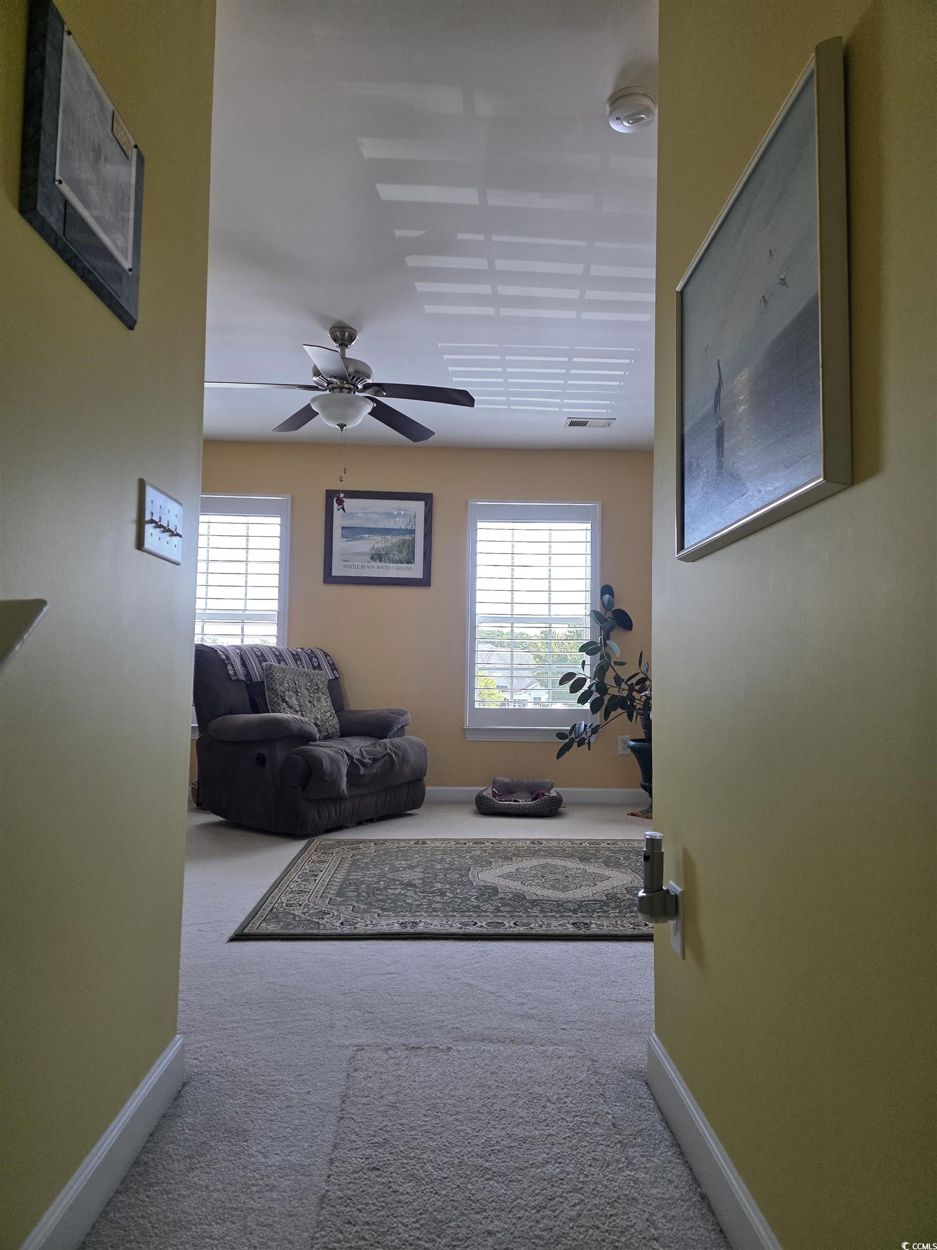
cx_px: 468
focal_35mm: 23
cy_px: 625
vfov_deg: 73.9
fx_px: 830
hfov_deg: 58.9
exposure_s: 1/180
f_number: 1.7
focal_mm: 6.3
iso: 160
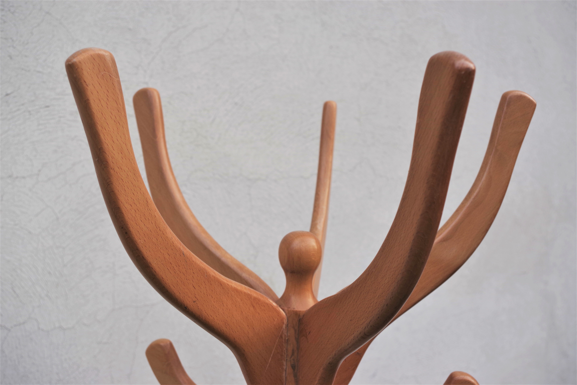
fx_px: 577
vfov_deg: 36.9
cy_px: 192
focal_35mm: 36
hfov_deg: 53.1
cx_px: 288
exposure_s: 1/100
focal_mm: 24.38
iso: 100
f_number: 5
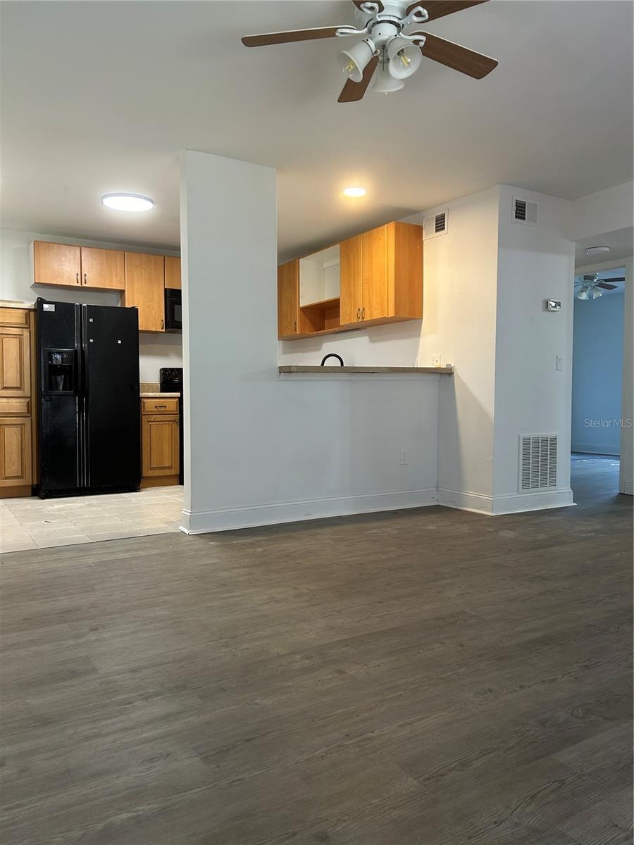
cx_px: 317
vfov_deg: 67.3
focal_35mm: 26
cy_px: 422
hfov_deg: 53.1
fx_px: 635
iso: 80
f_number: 1.5
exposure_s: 1/60
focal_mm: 5.7
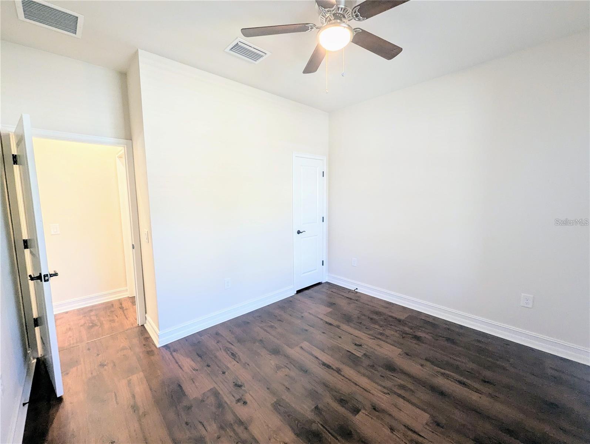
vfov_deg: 90.1
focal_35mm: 13
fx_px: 222
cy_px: 222
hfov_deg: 106.1
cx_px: 295
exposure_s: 1/24.3
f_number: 2.2
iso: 121
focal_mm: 1.95
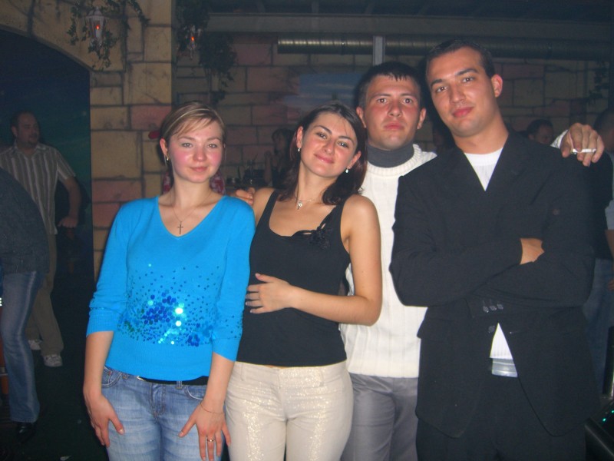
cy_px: 230
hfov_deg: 49.0
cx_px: 307
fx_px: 674
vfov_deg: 37.7
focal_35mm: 38
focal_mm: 7.9
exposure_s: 1/60
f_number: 2.8
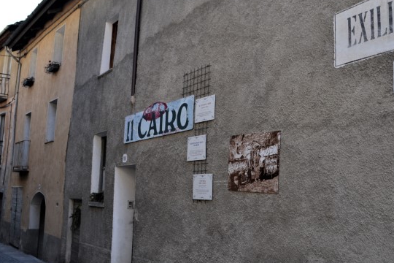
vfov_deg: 33.4
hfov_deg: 48.4
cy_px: 118
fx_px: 438
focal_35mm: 40
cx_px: 189
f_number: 5.6
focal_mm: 20
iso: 280
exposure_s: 1/125
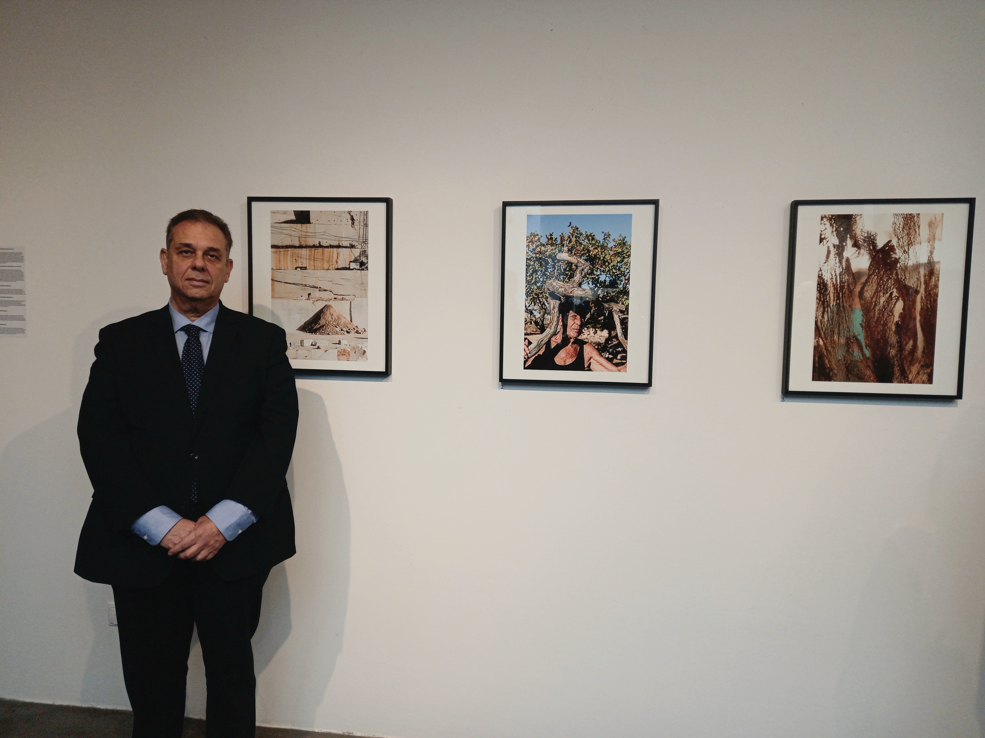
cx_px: 492
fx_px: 711
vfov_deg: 54.9
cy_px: 369
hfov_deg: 69.4
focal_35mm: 25
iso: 40
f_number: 2
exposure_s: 1/50.3
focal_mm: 4.6
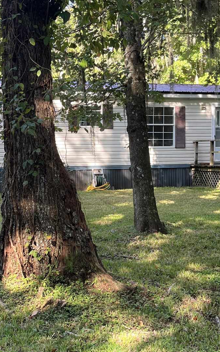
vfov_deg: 34.5
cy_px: 204
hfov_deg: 22.0
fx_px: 566
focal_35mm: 59
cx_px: 96
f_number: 1.6
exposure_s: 1/129
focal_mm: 5.1
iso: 40
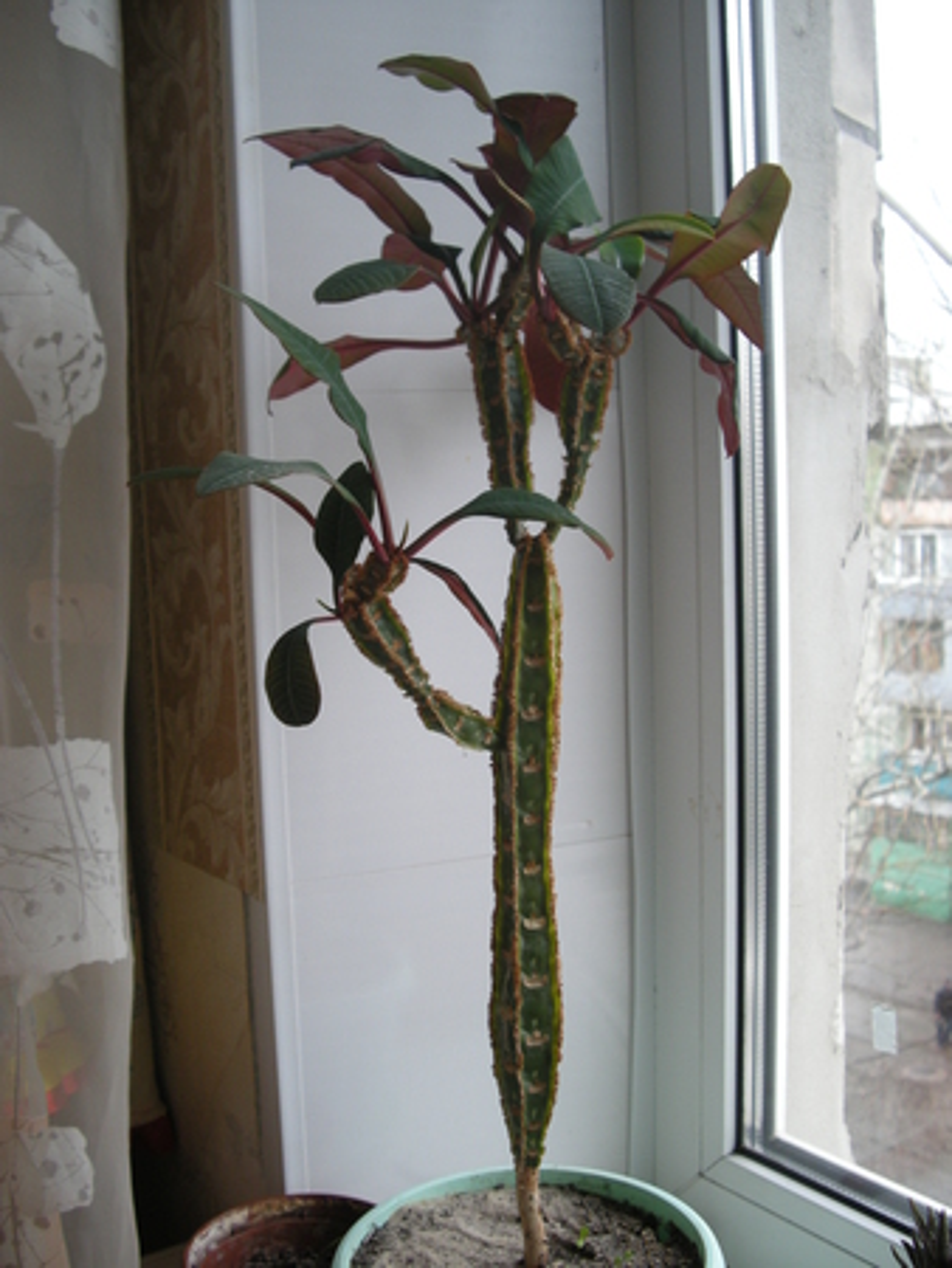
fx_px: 1355
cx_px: 476
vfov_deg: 50.1
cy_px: 634
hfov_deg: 38.7
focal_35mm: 37
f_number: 2.8
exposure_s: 1/56
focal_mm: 7.9
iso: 117
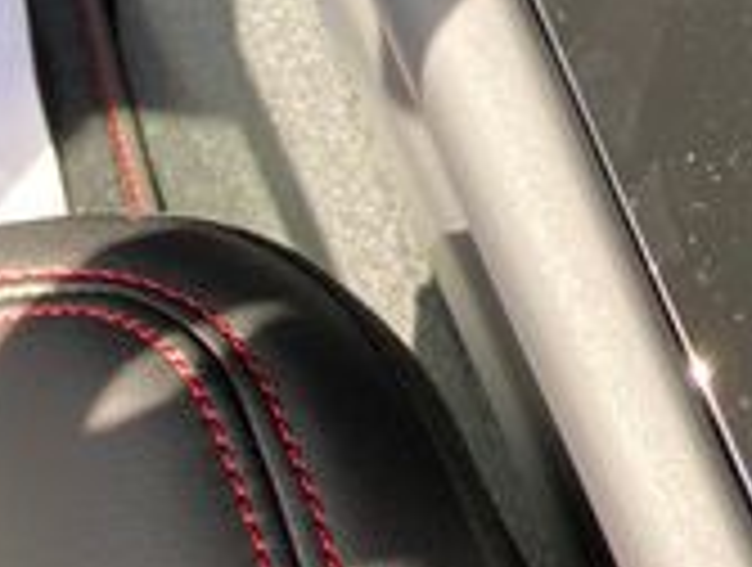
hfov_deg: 17.0
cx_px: 1045
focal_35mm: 107
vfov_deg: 12.6
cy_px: -477
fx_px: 2329
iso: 40
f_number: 1.8
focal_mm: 3.99
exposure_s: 1/121
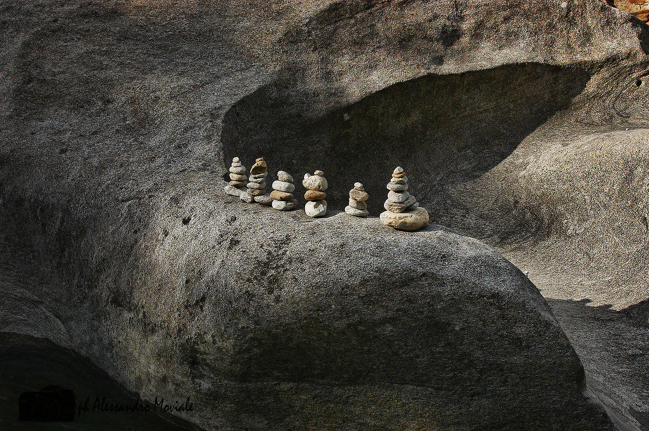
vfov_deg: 25.7
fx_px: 945
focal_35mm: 52
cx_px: 324
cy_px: 216
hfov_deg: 37.9
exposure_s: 1/200
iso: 200
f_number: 13
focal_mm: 35
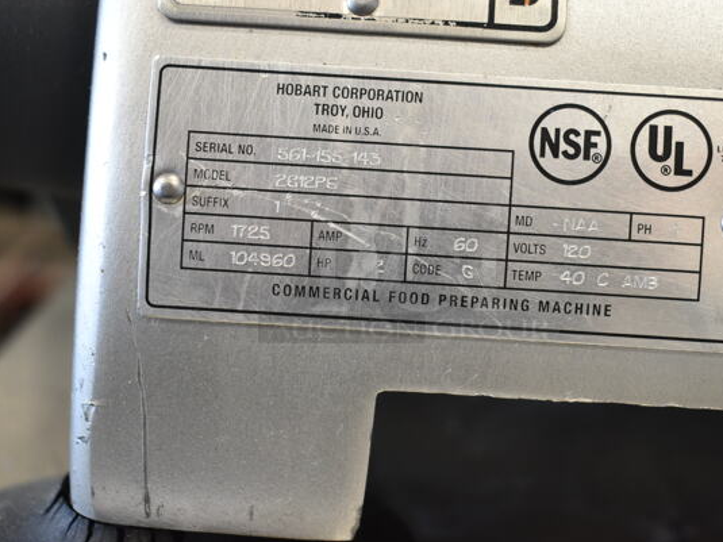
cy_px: 272
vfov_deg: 26.1
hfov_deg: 34.3
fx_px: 1169
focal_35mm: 56
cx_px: 409
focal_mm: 34
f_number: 4.5
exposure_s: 1/50
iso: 900
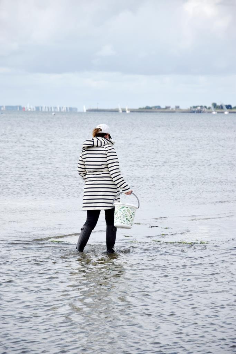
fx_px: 1548
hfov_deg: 8.7
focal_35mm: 158
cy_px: 177
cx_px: 118
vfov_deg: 13.0
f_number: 5.6
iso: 125
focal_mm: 105
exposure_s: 1/800
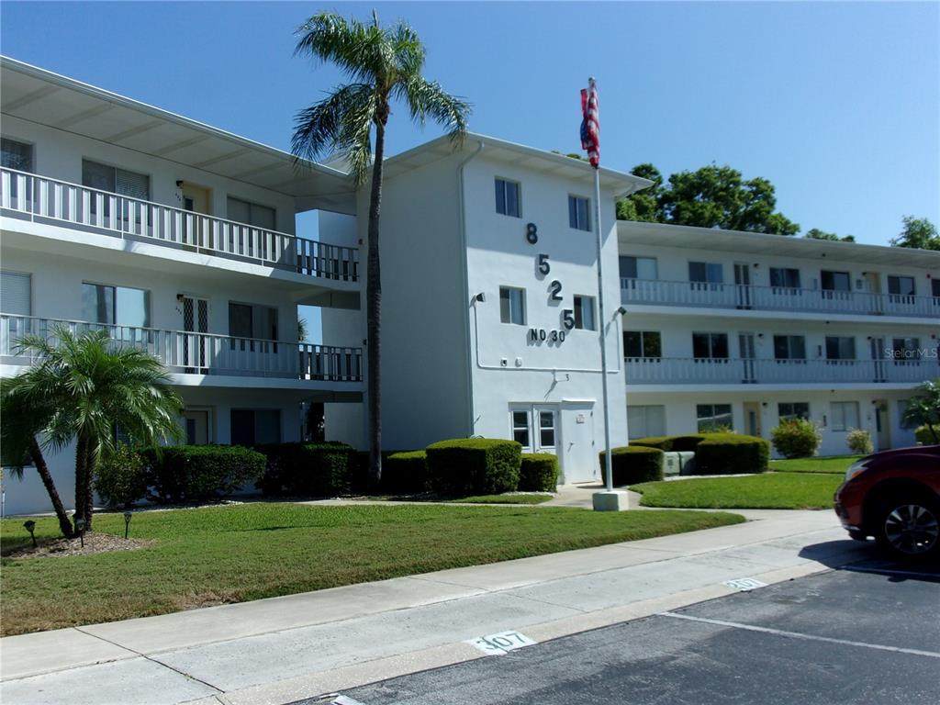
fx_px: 978
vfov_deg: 39.7
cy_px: 352
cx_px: 470
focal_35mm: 36
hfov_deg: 51.4
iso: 80
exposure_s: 1/120
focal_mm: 6.4
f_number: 11.8
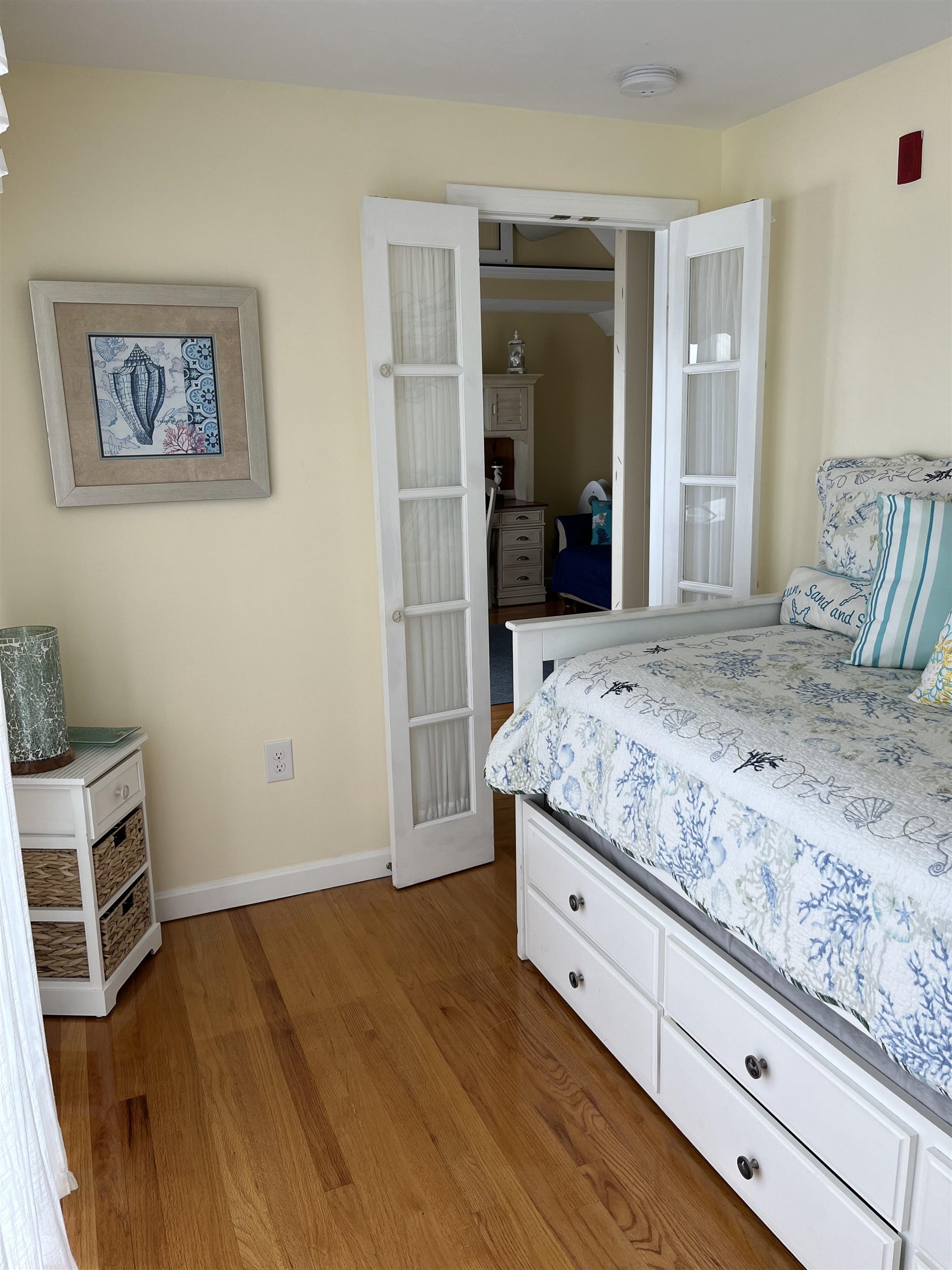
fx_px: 953
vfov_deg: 67.3
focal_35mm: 26
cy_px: 635
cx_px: 476
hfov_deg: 53.1
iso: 40
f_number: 1.6
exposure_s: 1/232
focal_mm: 5.1
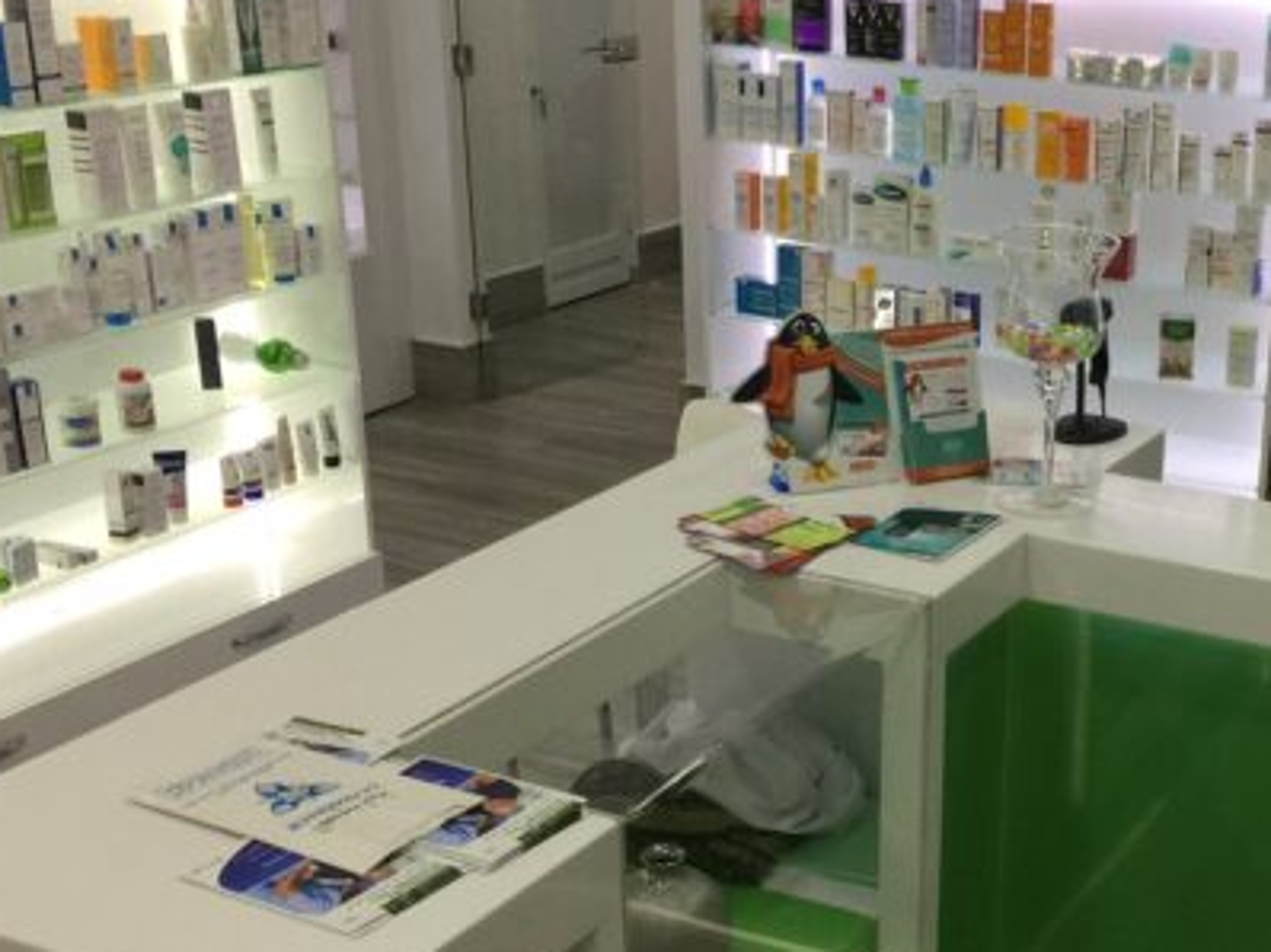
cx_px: 1079
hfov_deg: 33.0
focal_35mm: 56
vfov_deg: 25.9
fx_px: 2055
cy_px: 664
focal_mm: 4.15
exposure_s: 1/33
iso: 50
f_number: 2.2
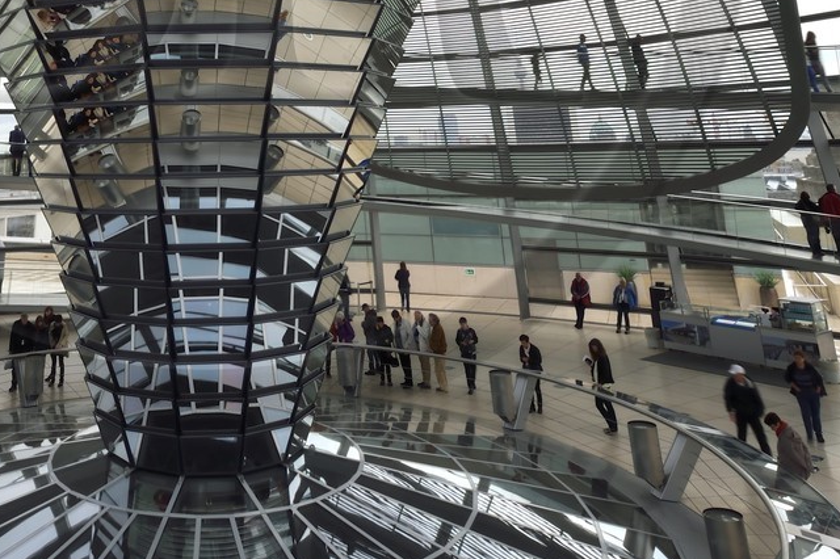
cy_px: -112
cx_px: 203
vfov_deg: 31.6
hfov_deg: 51.9
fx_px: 816
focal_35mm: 35
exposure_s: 1/8
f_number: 22
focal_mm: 14
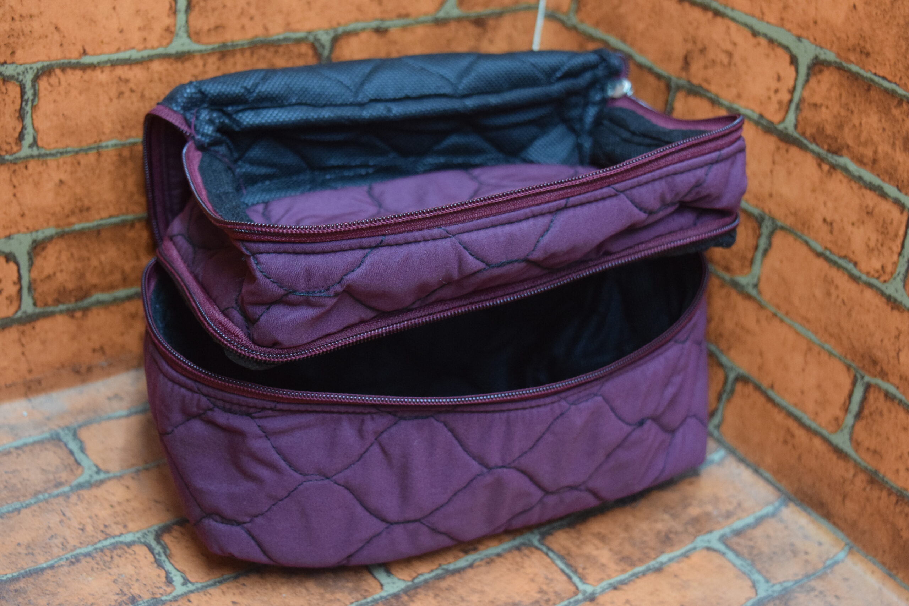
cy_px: 303
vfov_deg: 25.1
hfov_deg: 36.9
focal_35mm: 54
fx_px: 1363
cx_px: 454
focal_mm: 36
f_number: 4.8
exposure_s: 1/60
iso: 2500
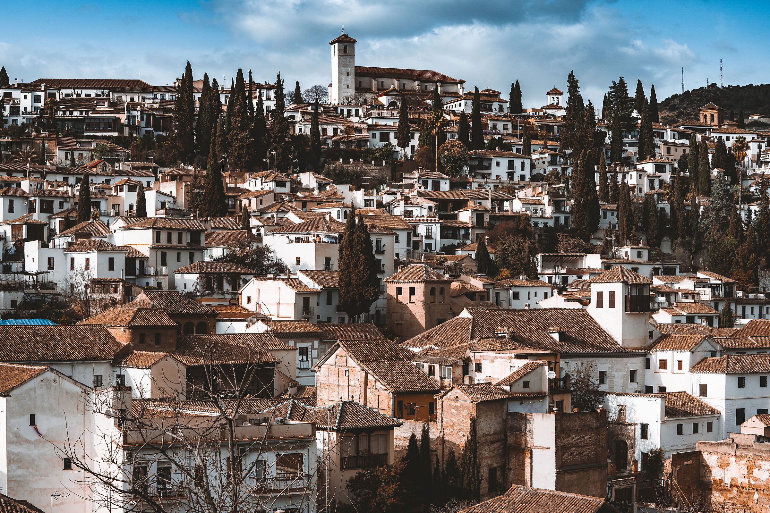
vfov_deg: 19.5
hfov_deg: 28.8
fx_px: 1497
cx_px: 385
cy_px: 256
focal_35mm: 70
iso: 100
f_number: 10
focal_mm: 70
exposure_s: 1/125
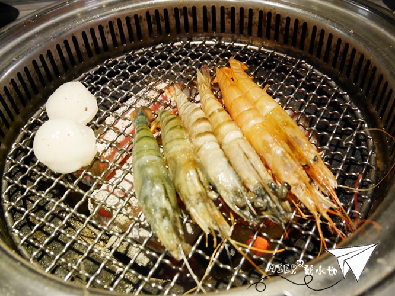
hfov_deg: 56.8
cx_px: 198
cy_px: 148
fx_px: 365
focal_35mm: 32
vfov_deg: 44.2
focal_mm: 16
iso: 3200
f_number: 4
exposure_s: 1/20
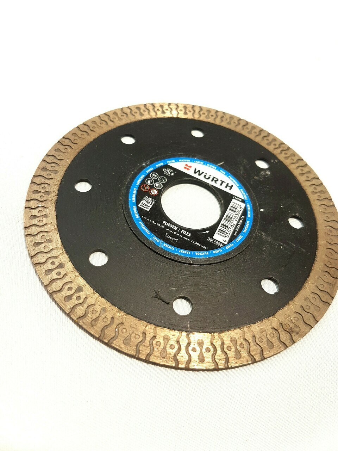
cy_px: 226
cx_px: 169
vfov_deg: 67.3
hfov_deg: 53.1
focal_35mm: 26
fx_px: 338
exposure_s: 1/186
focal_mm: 4.2
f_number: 1.7
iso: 40
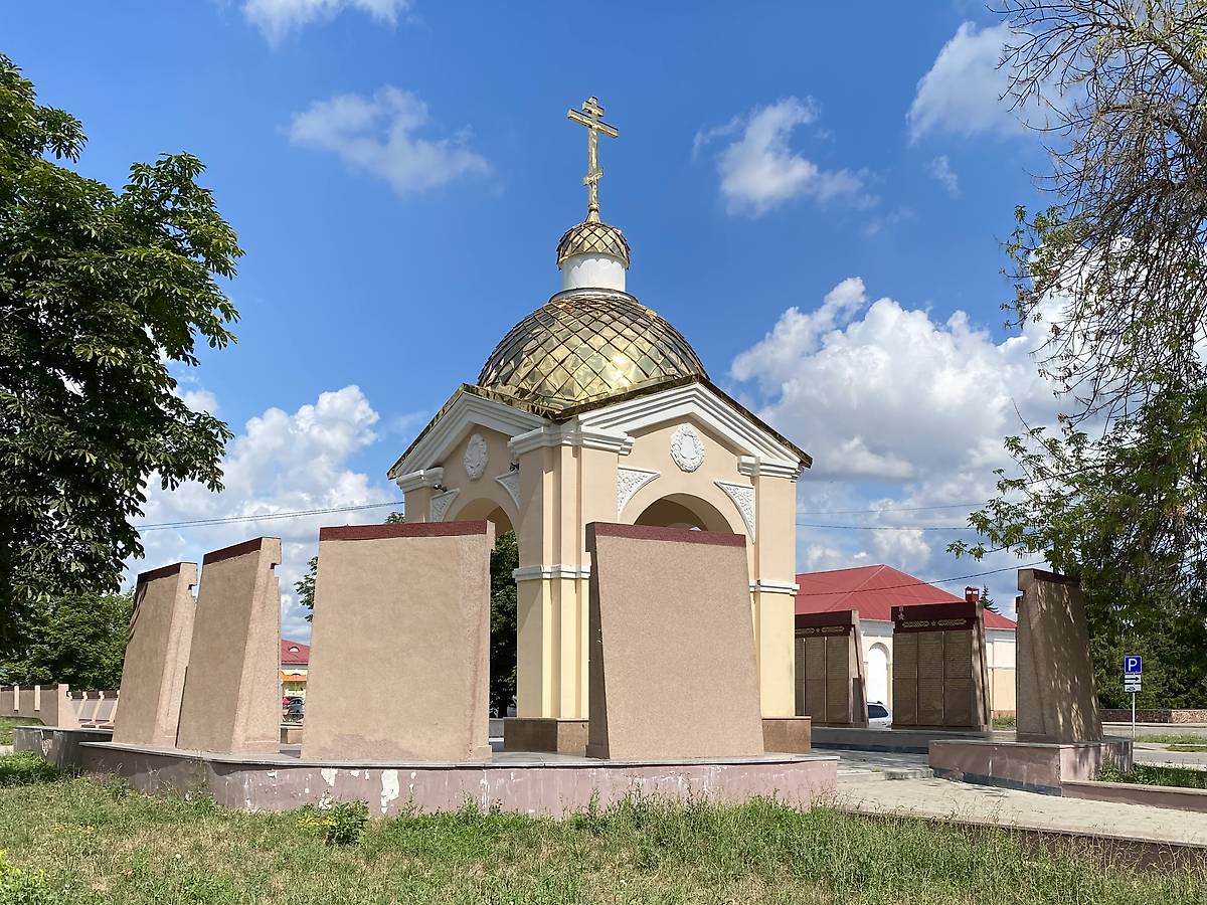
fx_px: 907
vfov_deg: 53.1
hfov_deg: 67.3
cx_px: 604
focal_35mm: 26
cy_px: 452
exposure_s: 1/3984
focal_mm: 4.25
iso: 32
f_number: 1.8
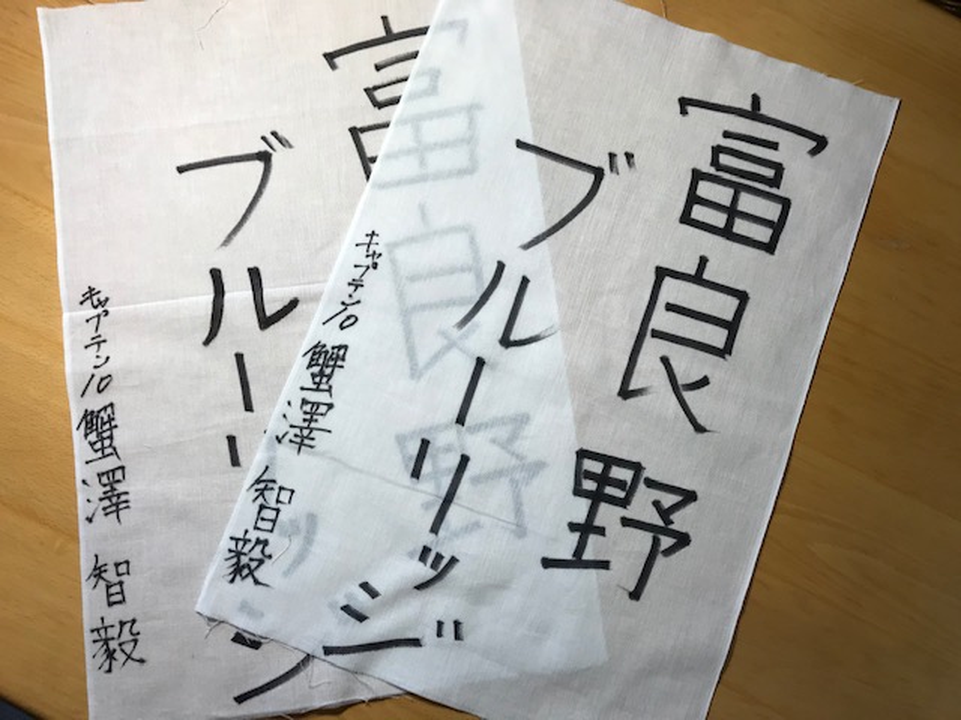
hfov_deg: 63.4
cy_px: 360
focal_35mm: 28
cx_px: 480
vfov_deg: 49.7
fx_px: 777
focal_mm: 3.99
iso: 40
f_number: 1.8
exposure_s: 1/100
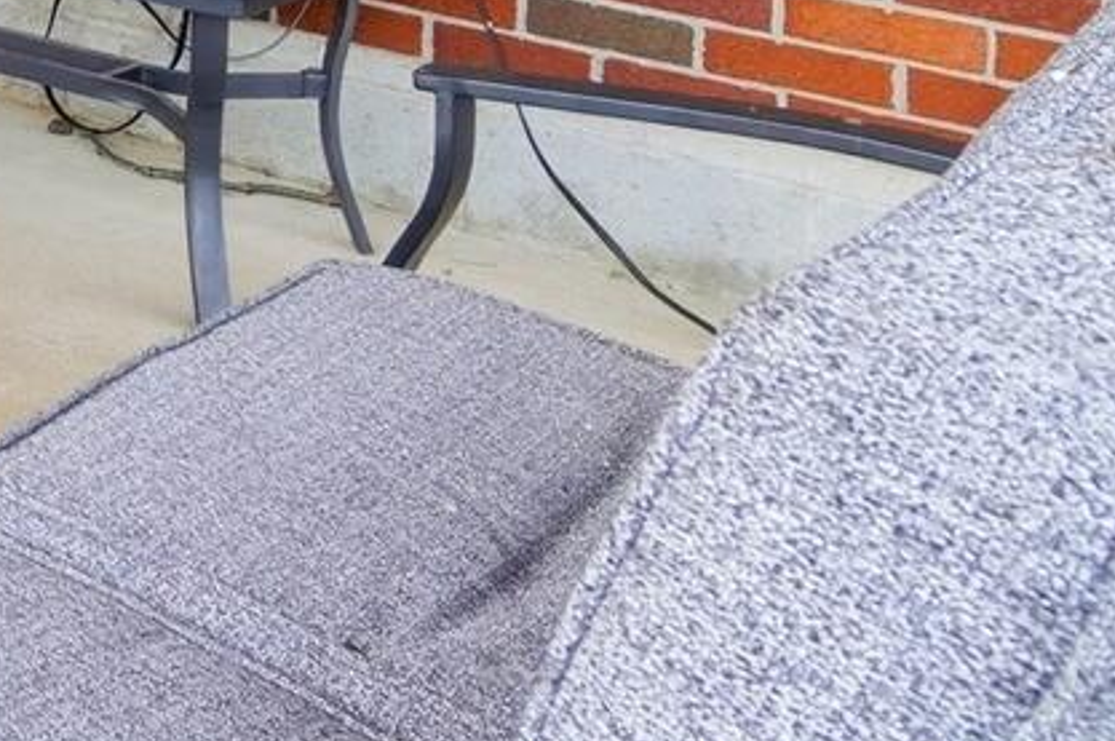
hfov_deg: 20.0
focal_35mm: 72
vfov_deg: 15.5
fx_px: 2227
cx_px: -914
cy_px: -700
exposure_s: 1/800
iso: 100
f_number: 4
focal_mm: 10
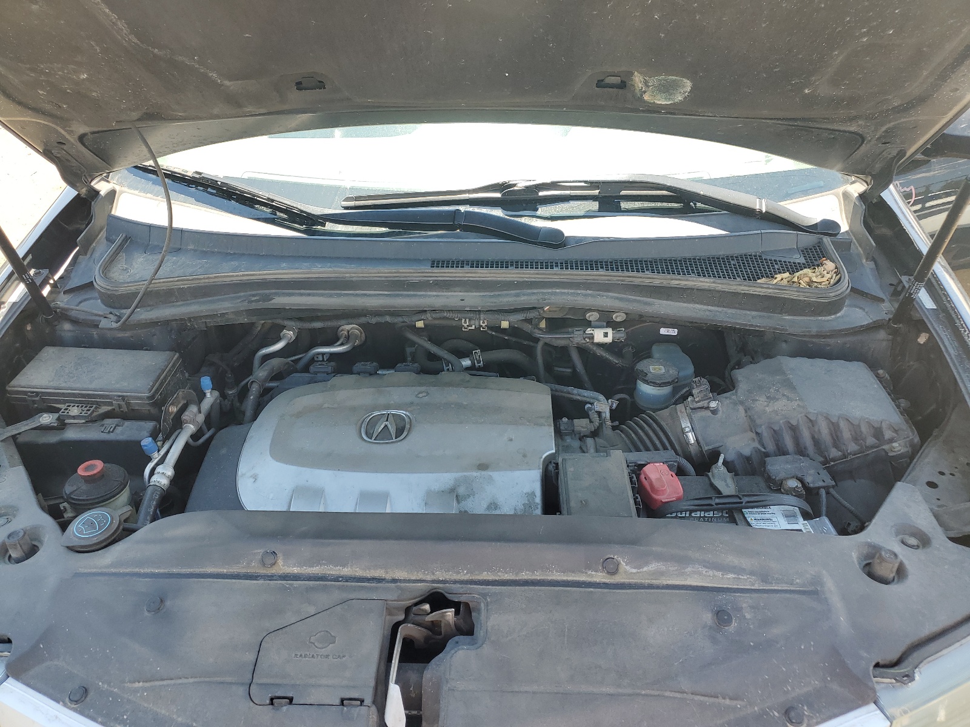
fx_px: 729
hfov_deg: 67.3
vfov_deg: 53.1
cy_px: 364
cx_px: 485
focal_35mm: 26
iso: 50
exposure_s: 1/345
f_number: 1.5
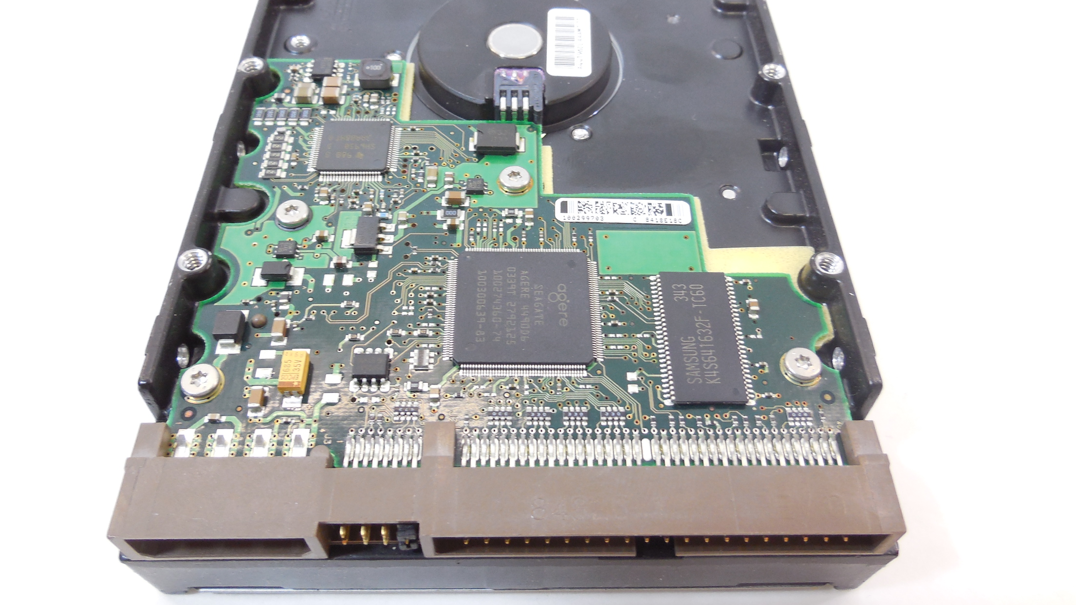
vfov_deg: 41.4
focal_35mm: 28
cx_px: 538
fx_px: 799
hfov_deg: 67.9
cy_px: 266
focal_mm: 4.5
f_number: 3.1
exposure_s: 1/30
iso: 160
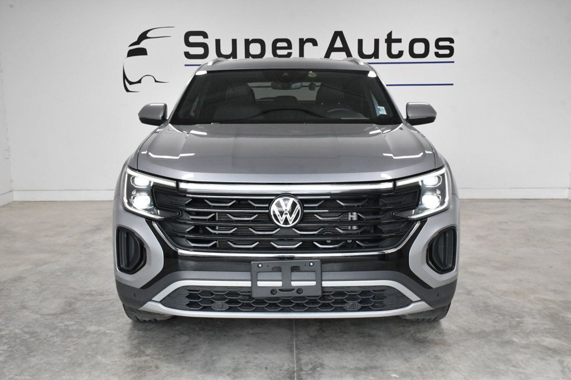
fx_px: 618
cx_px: 286
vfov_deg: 34.2
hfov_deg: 49.6
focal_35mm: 39
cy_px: 190
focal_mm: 26
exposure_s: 1/320
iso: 2500
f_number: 9
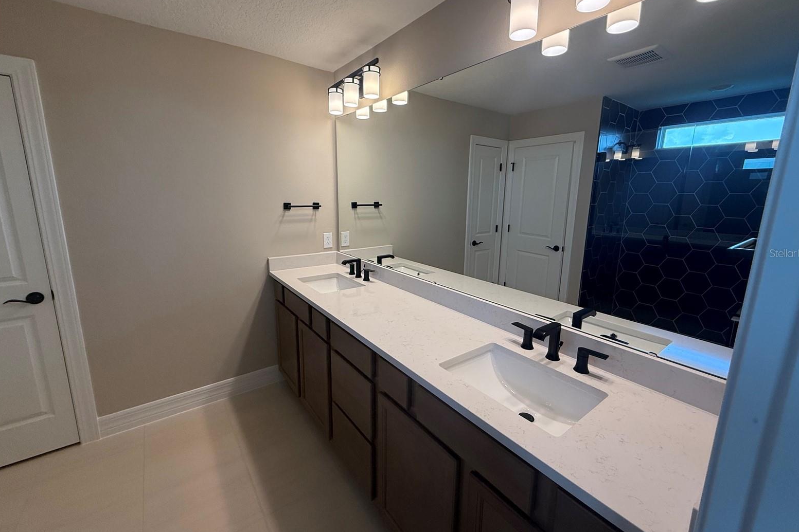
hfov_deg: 100.4
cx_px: 406
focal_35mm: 15
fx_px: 333
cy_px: 253
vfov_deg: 77.3
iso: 160
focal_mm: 2.22
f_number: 2.2
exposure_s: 1/120
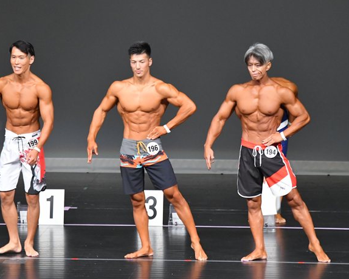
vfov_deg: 4.3
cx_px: 116
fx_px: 3728
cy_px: 132
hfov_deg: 5.4
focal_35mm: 361
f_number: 5.6
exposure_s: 1/400
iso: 5000
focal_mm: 190
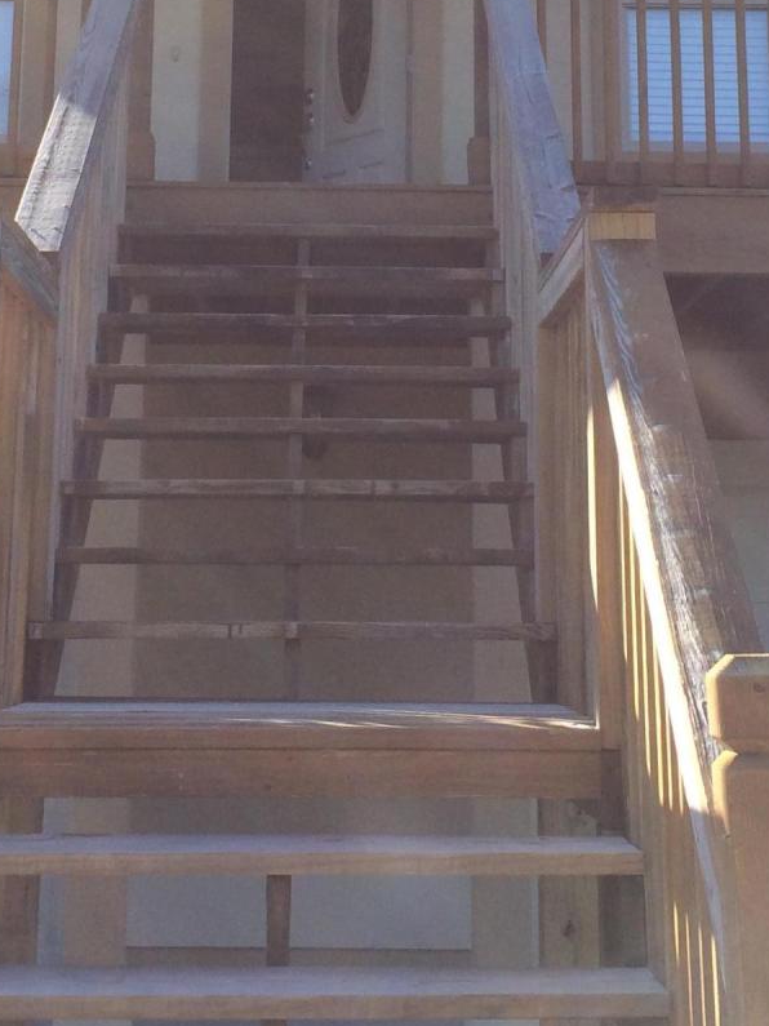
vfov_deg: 25.5
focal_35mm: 73
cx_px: 392
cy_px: 32
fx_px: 2163
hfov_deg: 20.2
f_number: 2.2
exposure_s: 1/892
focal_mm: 4.15
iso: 32
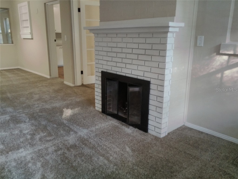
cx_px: 119
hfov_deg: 63.4
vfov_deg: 49.7
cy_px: 90
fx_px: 193
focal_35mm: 28
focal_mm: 3.69
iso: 211
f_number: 2.65
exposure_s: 1/30
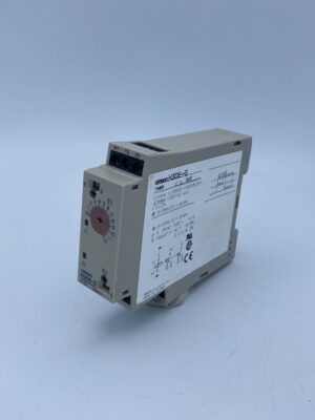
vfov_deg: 67.3
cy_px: 210
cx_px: 158
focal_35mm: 26
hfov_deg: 53.1
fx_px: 315
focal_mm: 4.25
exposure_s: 1/1565
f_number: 1.8
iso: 32
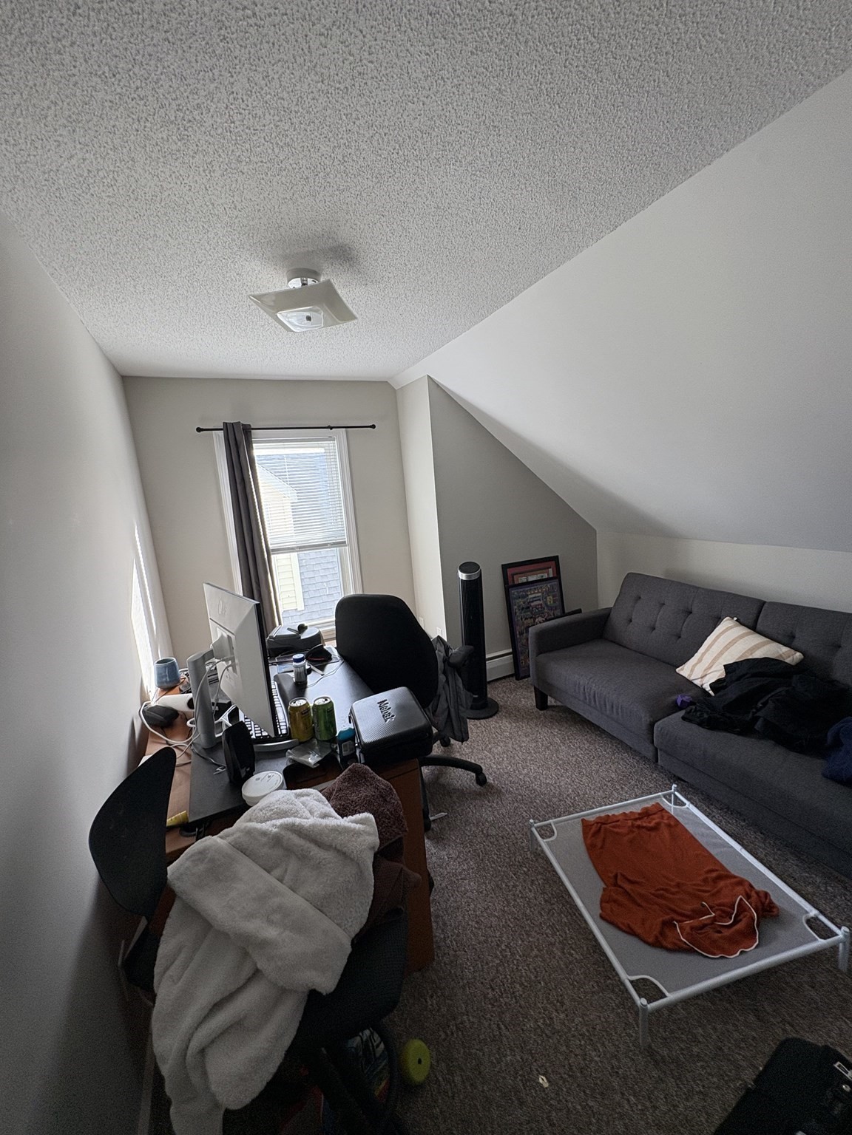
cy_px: 568
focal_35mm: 14
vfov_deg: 102.1
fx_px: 459
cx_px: 426
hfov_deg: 85.7
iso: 100
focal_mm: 2.22
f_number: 2.2
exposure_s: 1/99
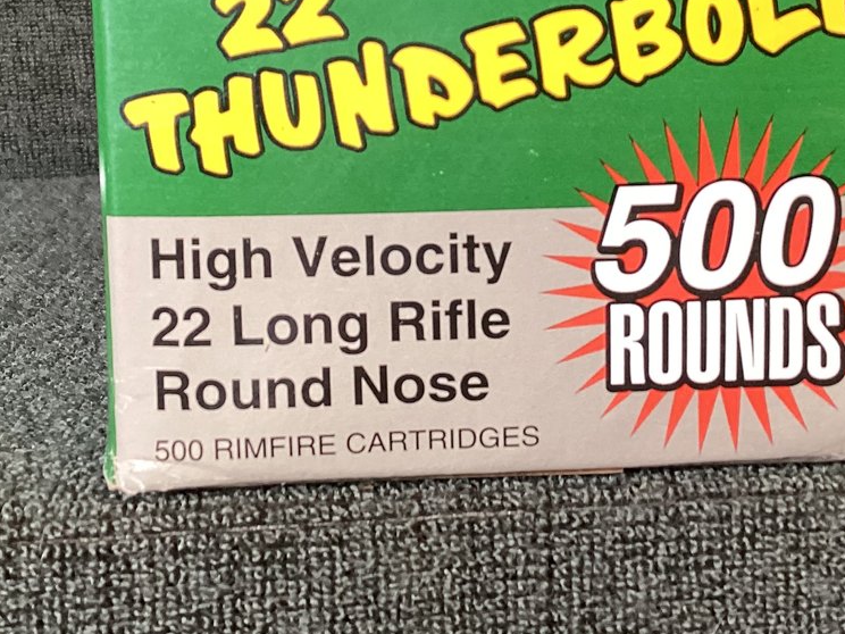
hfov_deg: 30.7
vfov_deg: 22.7
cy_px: 68
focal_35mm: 63
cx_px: 464
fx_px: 1538
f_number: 2.4
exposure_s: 1/50
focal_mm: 3.3
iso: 125
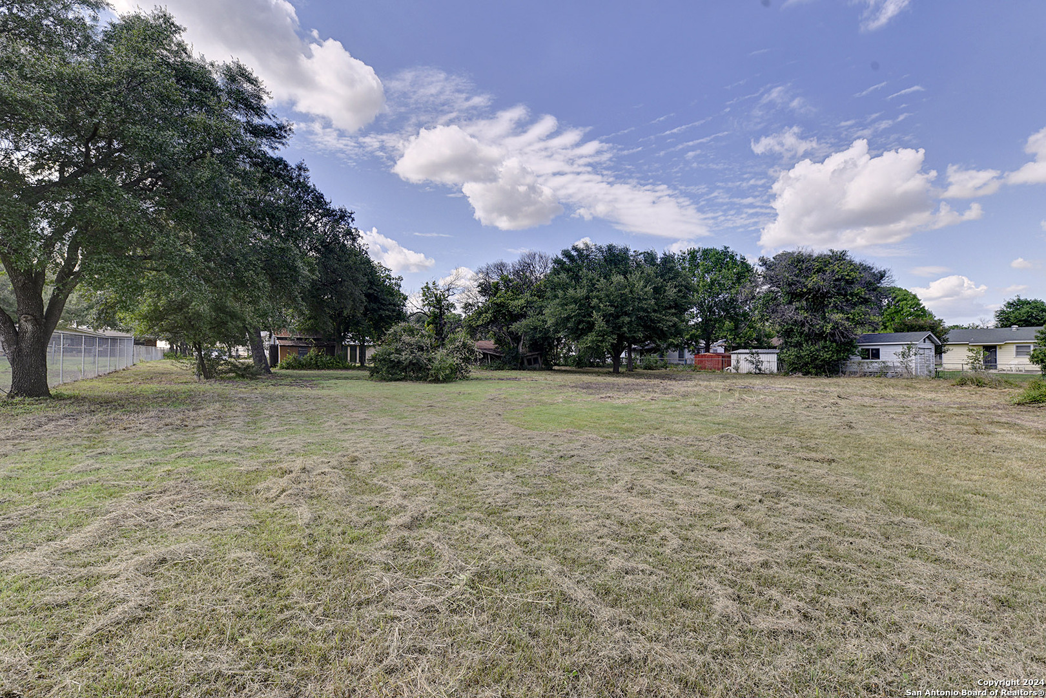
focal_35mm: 16
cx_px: 523
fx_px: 465
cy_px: 349
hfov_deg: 96.7
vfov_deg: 73.7
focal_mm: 16
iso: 400
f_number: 8
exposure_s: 1/640
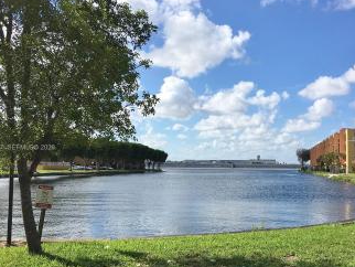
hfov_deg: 51.3
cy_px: 148
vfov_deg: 39.7
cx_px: 190
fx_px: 369
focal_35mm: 36
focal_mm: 4.15
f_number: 2.2
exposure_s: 1/2262
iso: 25
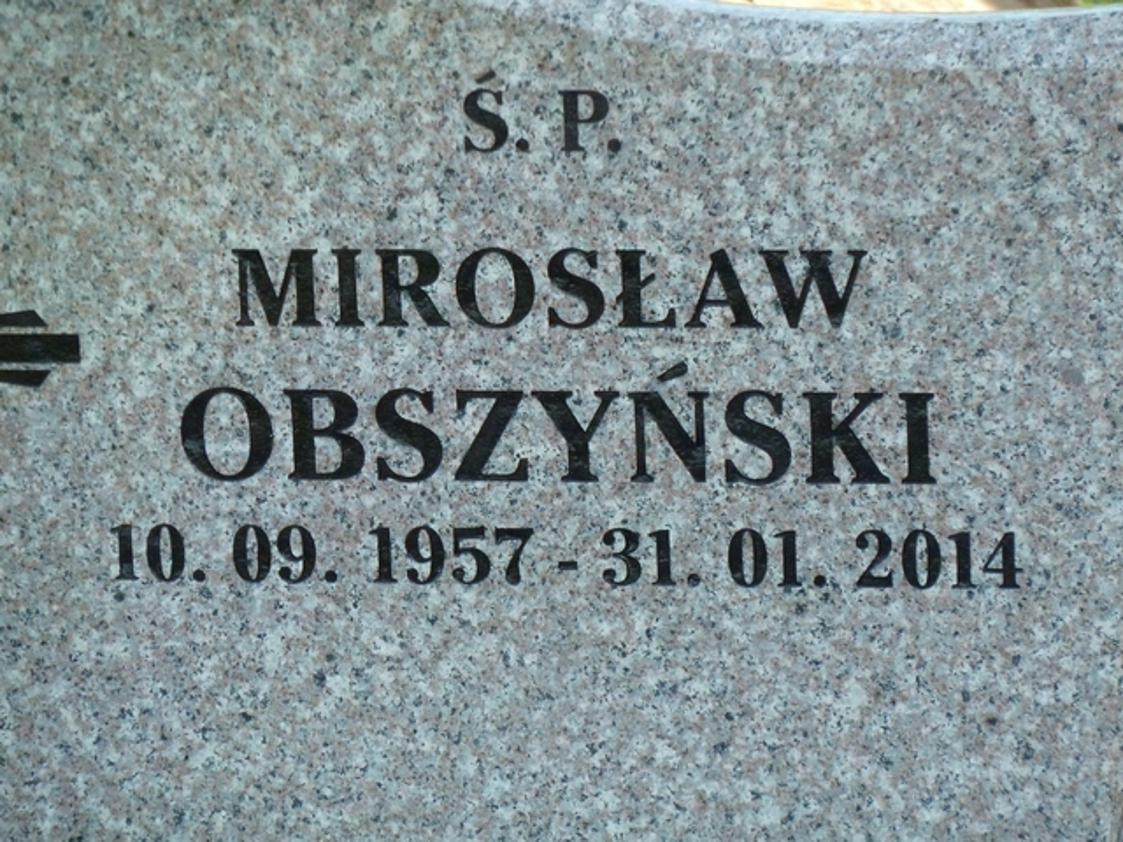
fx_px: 7851
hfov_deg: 8.2
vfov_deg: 6.1
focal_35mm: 242
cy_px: 421
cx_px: 562
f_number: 4.7
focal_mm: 39.7
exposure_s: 1/400
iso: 320
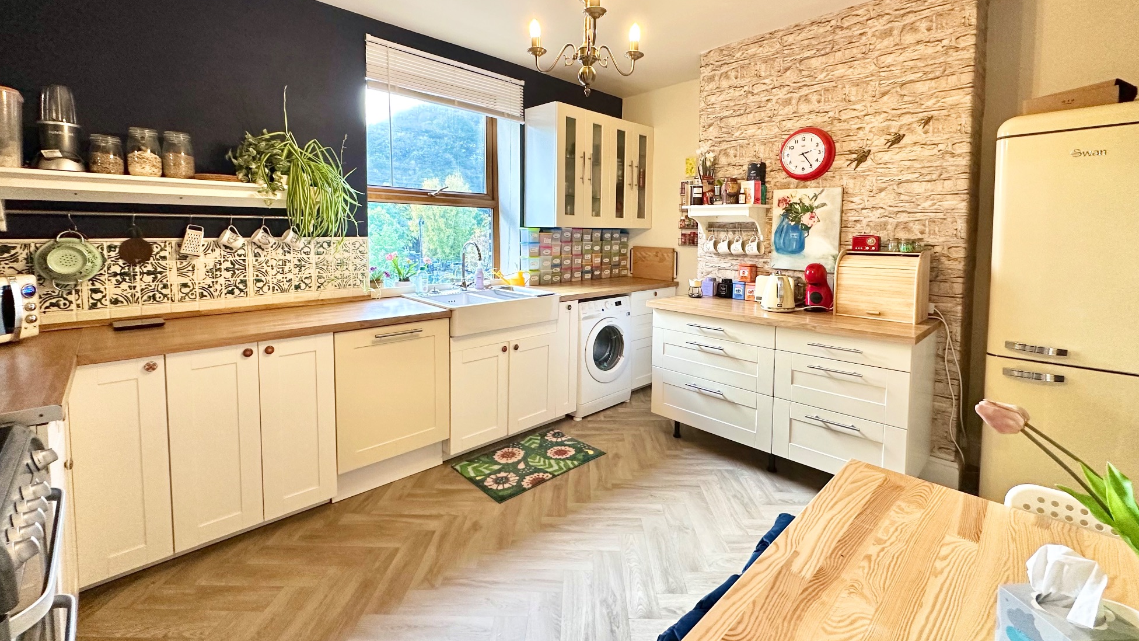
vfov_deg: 66.6
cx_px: 574
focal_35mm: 16
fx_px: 483
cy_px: 263
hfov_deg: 99.4
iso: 250
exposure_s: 1/99
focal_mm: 2.22
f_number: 2.2
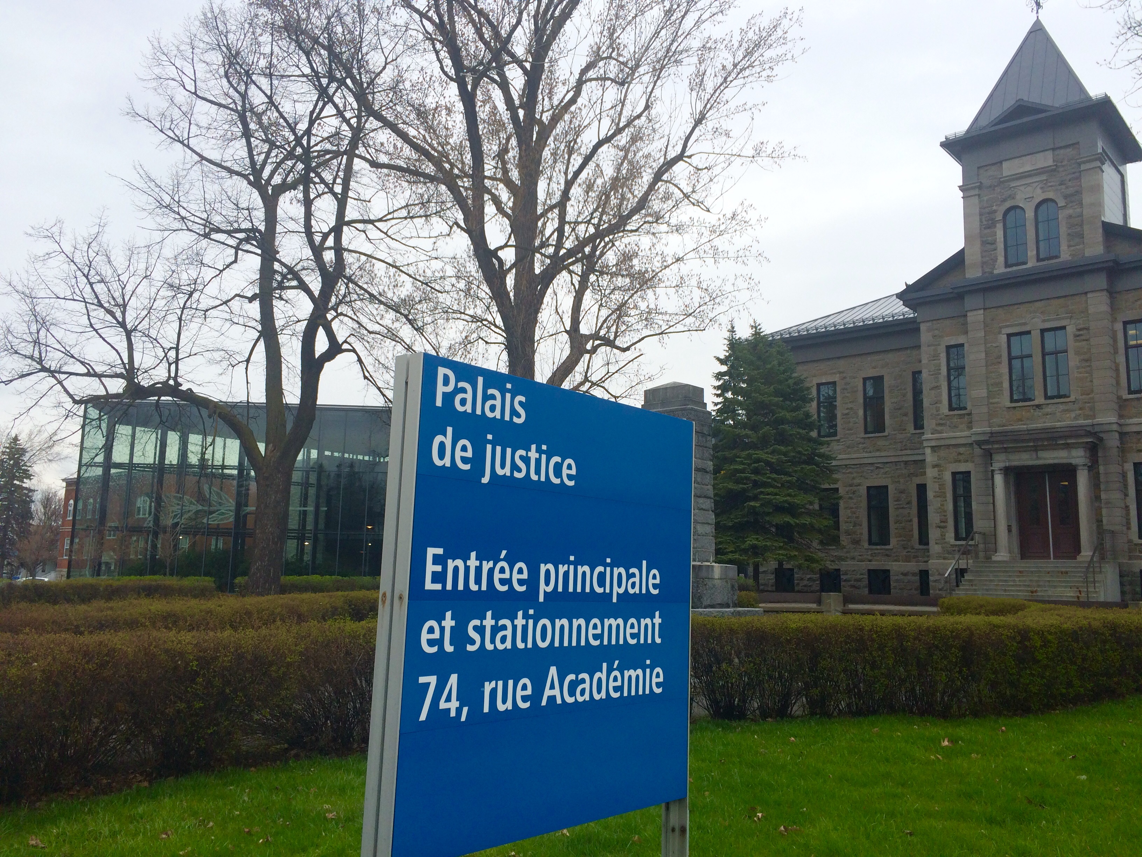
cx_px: 571
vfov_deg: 48.2
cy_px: 428
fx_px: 957
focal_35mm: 29
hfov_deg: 61.7
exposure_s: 1/977
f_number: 2.2
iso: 32
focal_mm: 4.15
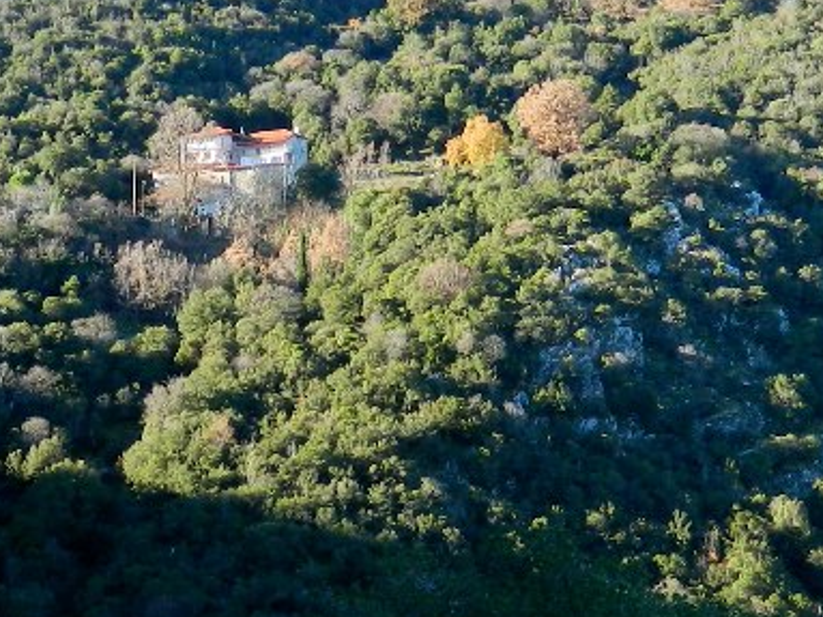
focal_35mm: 103
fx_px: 2448
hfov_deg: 19.0
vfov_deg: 14.3
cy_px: 227
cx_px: 220
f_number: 3.2
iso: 80
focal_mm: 5.6
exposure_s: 1/160
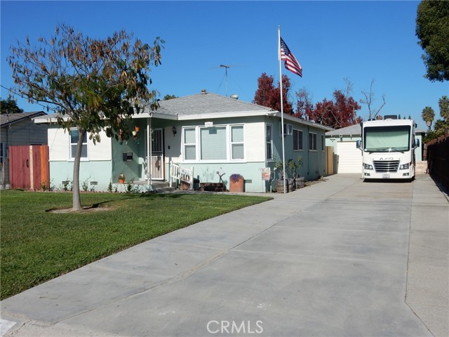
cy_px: 168
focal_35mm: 36
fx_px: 467
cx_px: 224
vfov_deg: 39.7
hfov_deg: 51.4
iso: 125
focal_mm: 6.4
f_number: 4.2
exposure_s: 1/1600
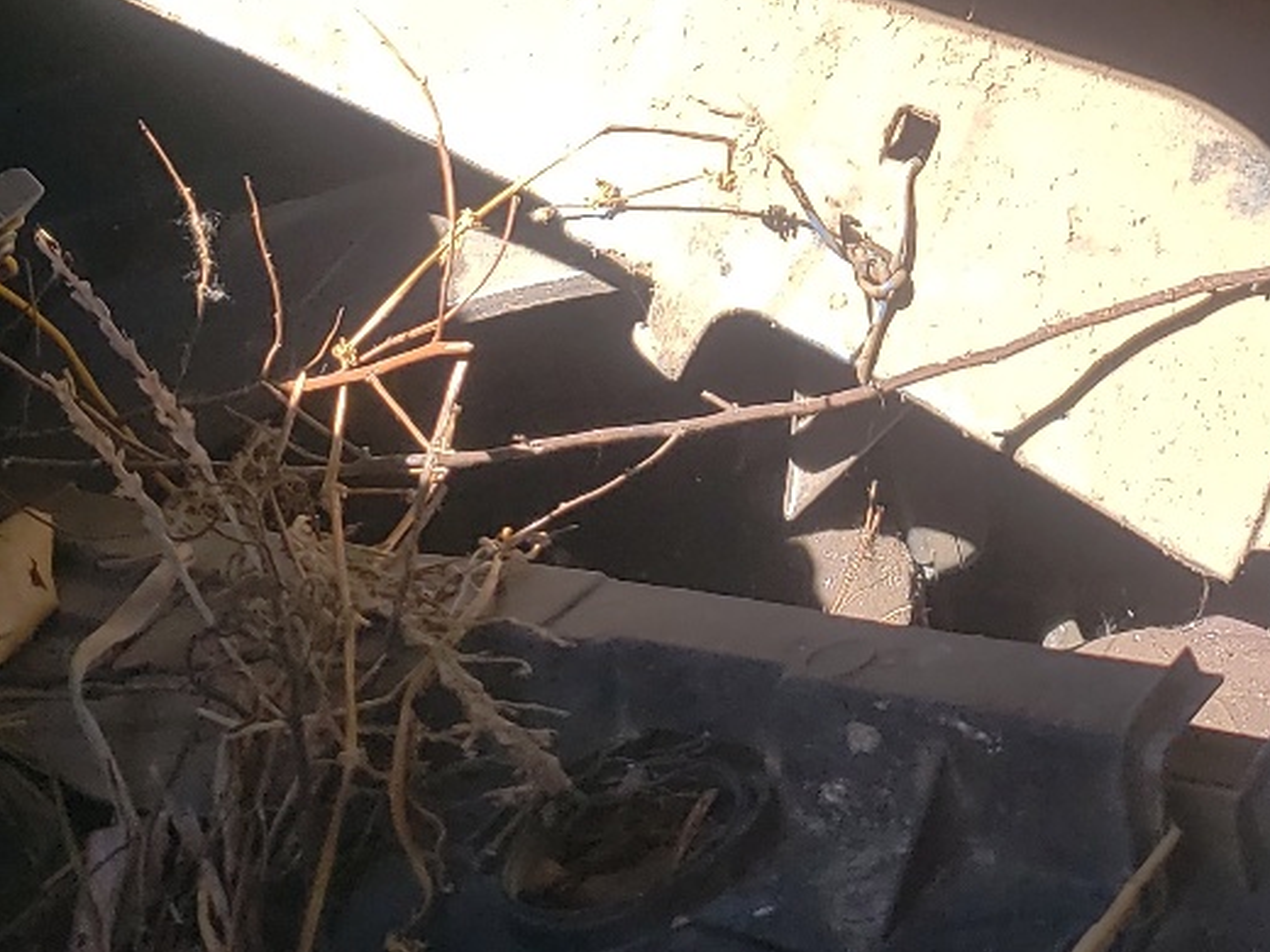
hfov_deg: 24.0
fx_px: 2935
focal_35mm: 80
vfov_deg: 17.7
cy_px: -122
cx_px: 1014
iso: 50
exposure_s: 1/909
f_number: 1.5
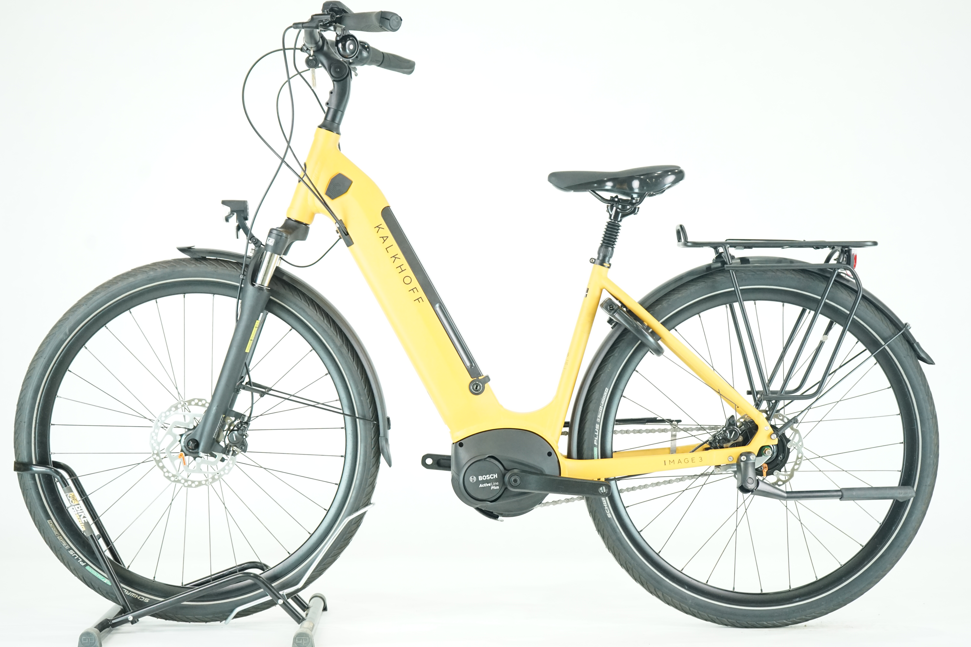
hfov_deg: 34.5
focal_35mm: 58
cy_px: 324
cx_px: 486
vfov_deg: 23.4
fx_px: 1564
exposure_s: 1/200
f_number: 5
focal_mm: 58
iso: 3200
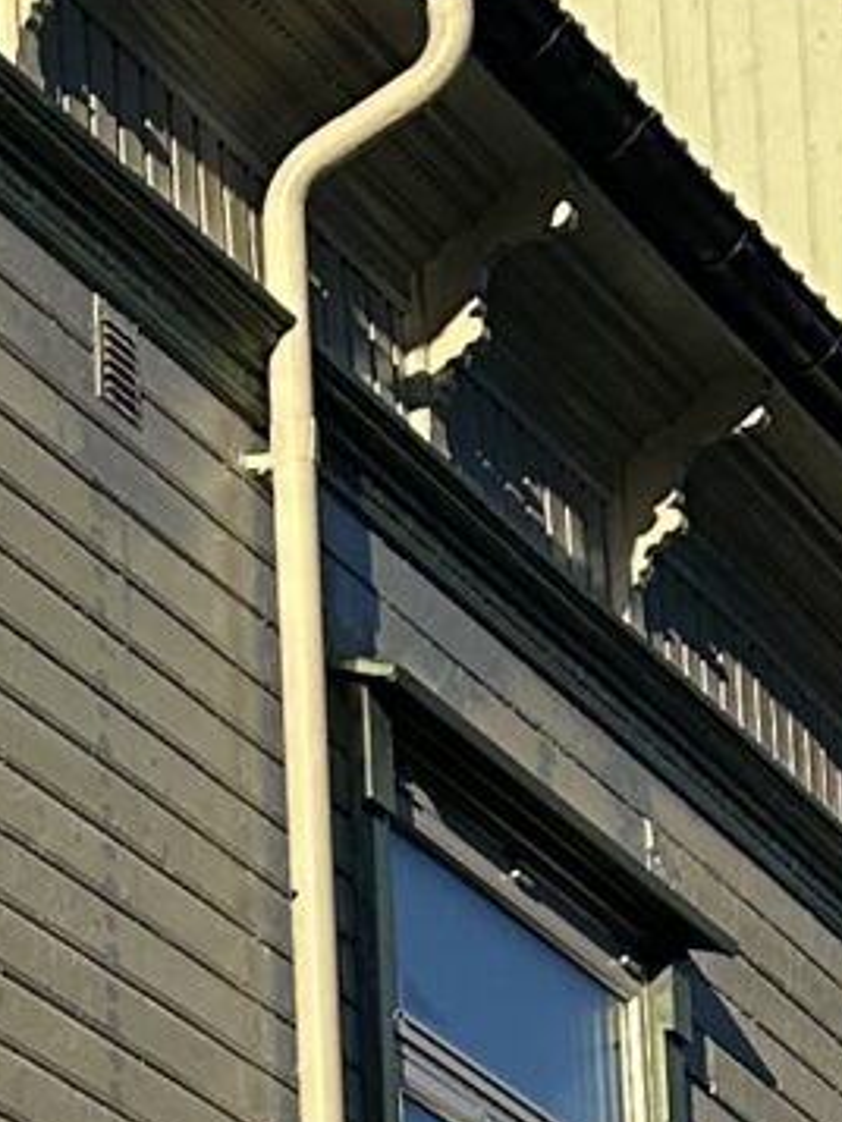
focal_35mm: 172
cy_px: 2574
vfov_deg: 10.2
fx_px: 5575
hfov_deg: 7.5
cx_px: -1775
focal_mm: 6.86
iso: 80
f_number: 1.78
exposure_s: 1/5263
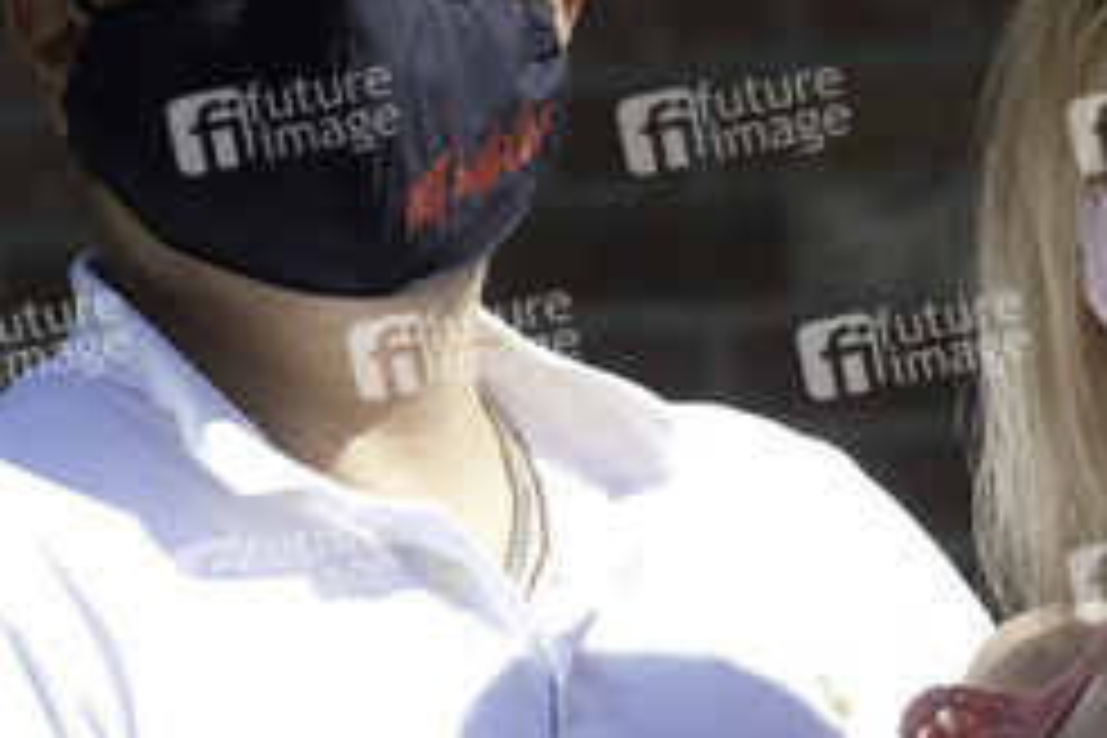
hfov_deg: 5.9
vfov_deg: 3.9
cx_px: 794
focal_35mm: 348
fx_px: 10700
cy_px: 234
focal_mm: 190
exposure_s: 1/250
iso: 200
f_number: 11
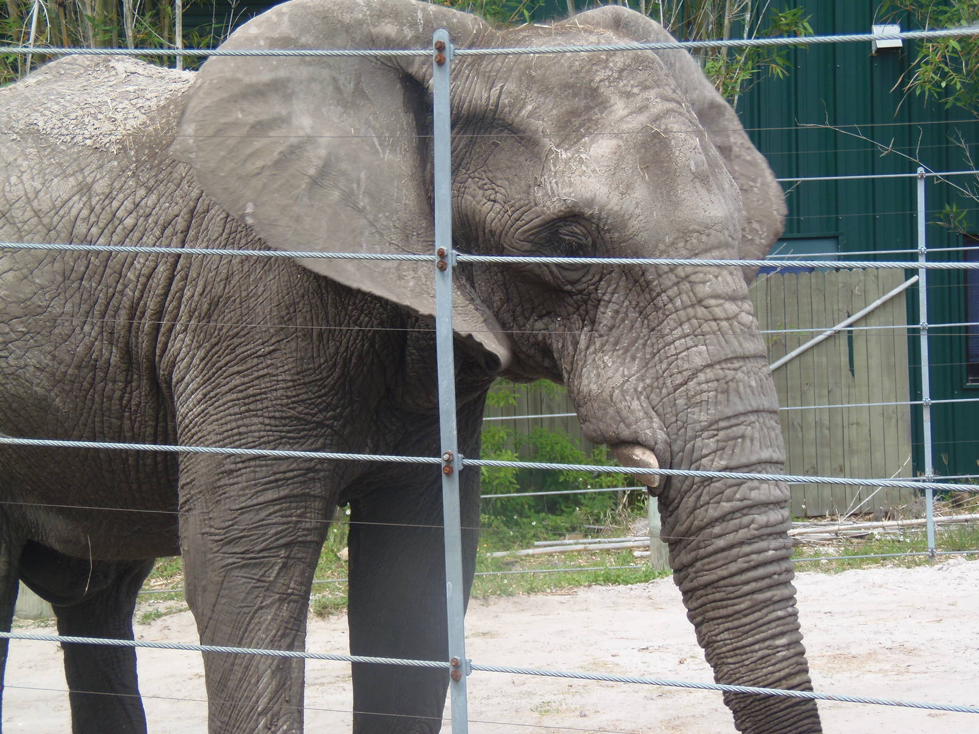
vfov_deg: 14.9
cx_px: 490
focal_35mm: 99
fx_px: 2800
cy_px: 367
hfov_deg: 19.8
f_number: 4.4
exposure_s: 1/160
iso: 64
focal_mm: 18.4
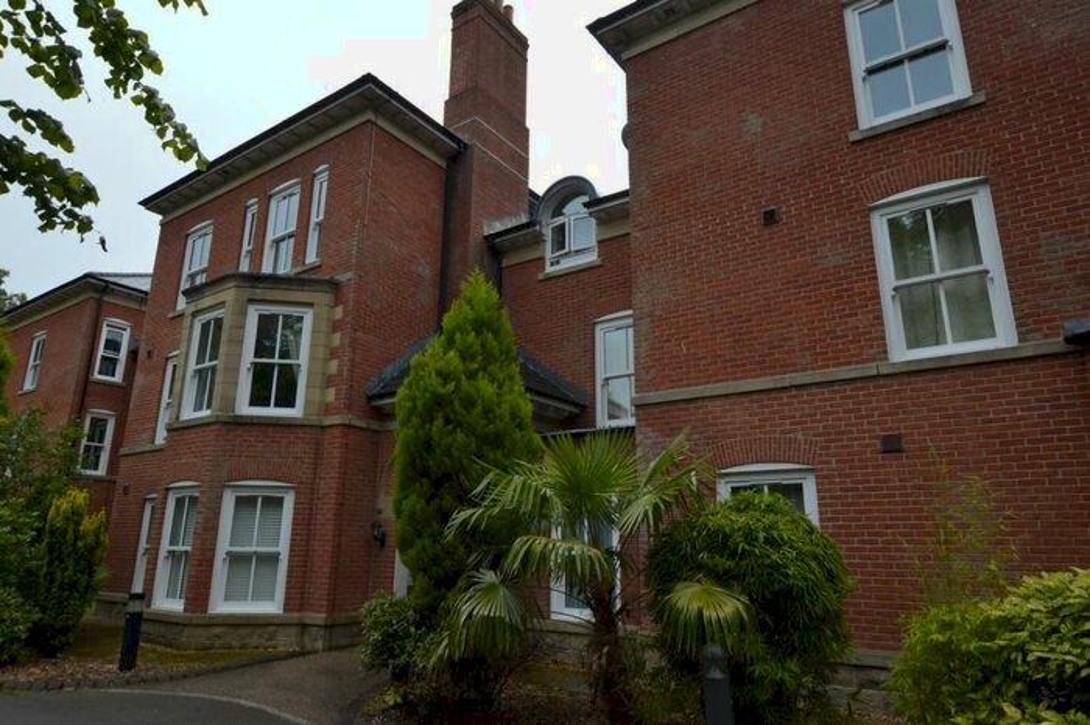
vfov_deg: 59.4
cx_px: 545
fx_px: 636
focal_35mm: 21
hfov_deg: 81.2
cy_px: 362
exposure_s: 1/2500
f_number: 8
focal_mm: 14
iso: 1600
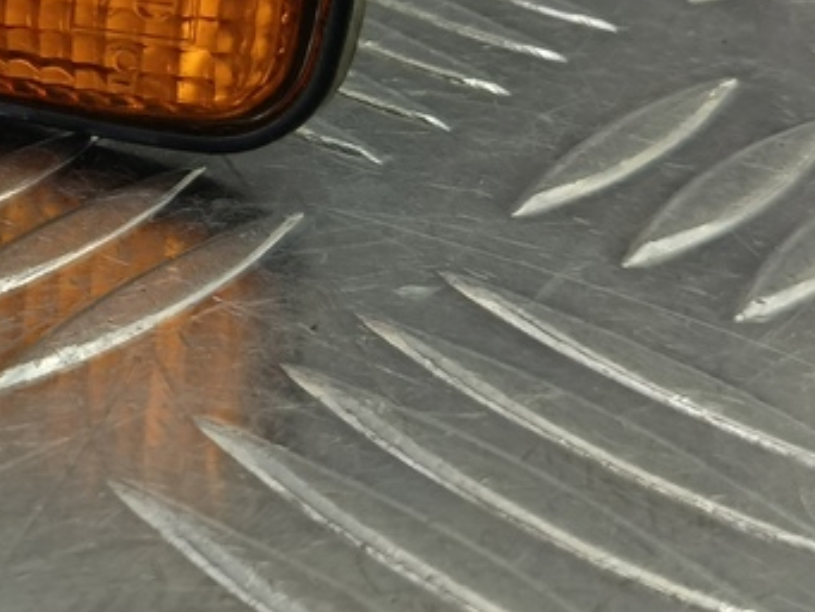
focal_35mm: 69
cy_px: -148
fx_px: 1625
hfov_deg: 25.1
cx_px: -189
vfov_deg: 19.9
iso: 106
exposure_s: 1/50
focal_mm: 4.11
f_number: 1.6
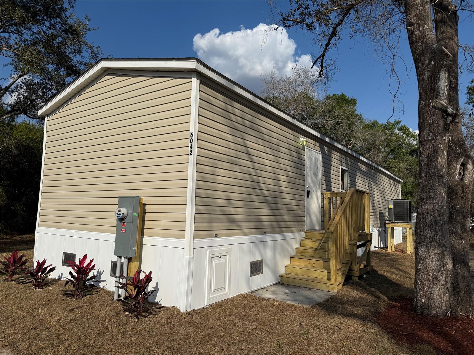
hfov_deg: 71.6
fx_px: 329
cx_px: 237
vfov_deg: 56.8
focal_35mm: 24
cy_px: 178
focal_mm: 6.76
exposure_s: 1/9091
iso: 80
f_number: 1.78
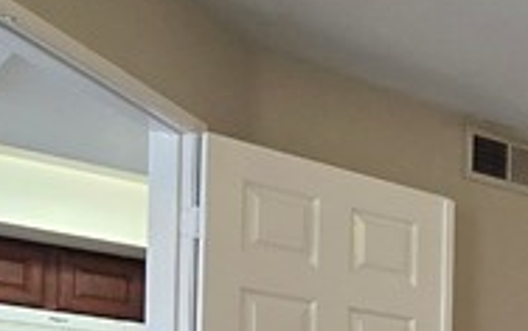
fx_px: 1081
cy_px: 544
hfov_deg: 20.7
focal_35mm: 75
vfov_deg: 15.6
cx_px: 907
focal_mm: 2.2
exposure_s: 1/60
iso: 200
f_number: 2.2
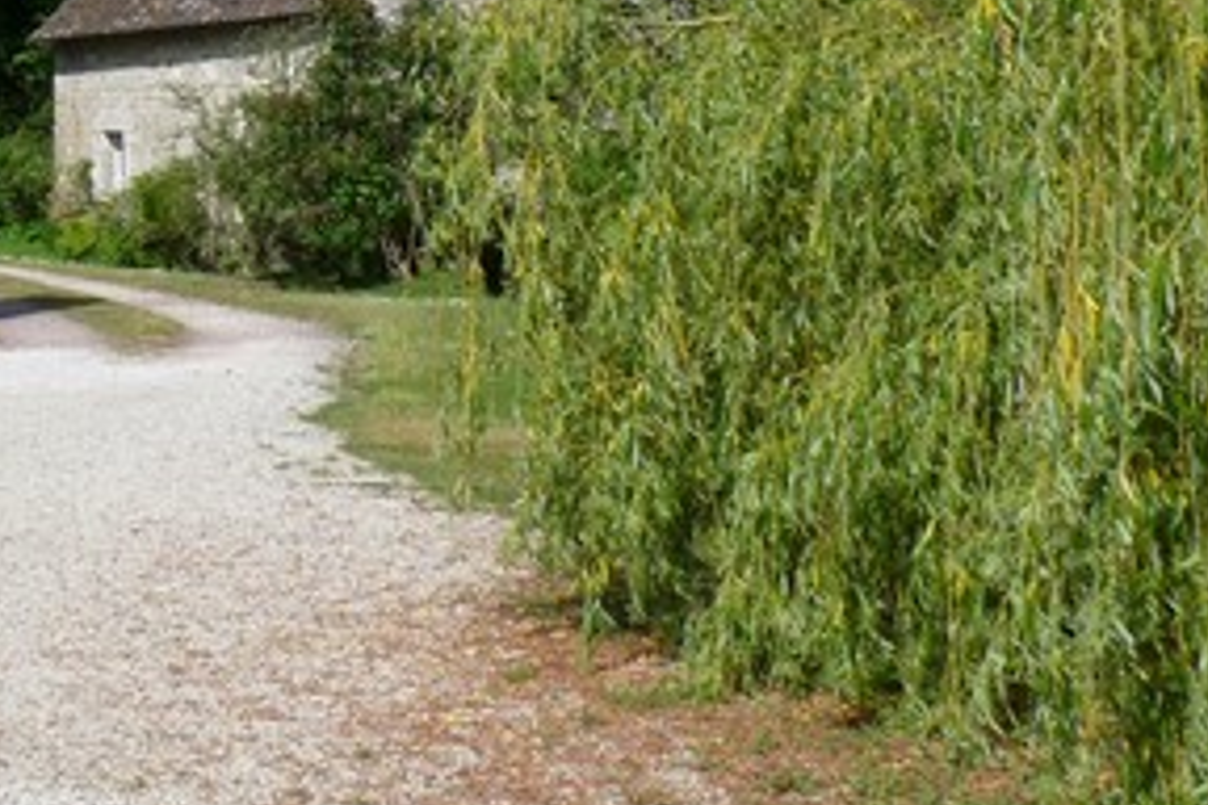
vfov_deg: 12.4
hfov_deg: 18.1
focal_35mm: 107
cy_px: -285
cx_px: -252
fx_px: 3590
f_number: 5.6
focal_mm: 6.6
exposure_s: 1/400
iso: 100
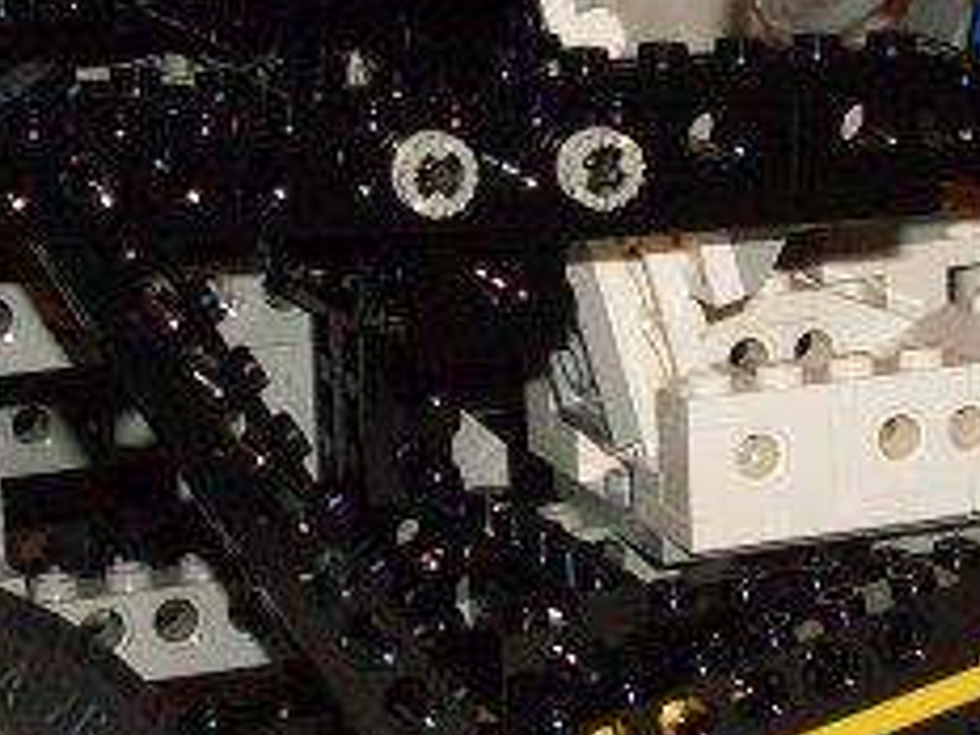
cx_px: 625
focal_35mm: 168
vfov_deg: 8.8
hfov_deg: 11.8
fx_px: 4756
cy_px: 291
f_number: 2.8
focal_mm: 6.3
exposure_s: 1/45
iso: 100
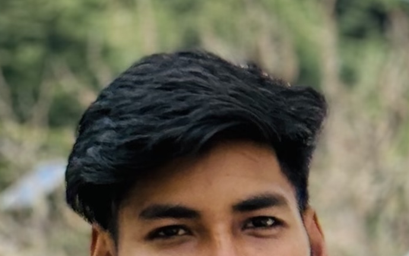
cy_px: 274
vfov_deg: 17.1
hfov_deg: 27.8
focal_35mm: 74
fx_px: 825
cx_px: 205
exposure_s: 1/1667
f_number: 1.6
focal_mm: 5.96
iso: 40
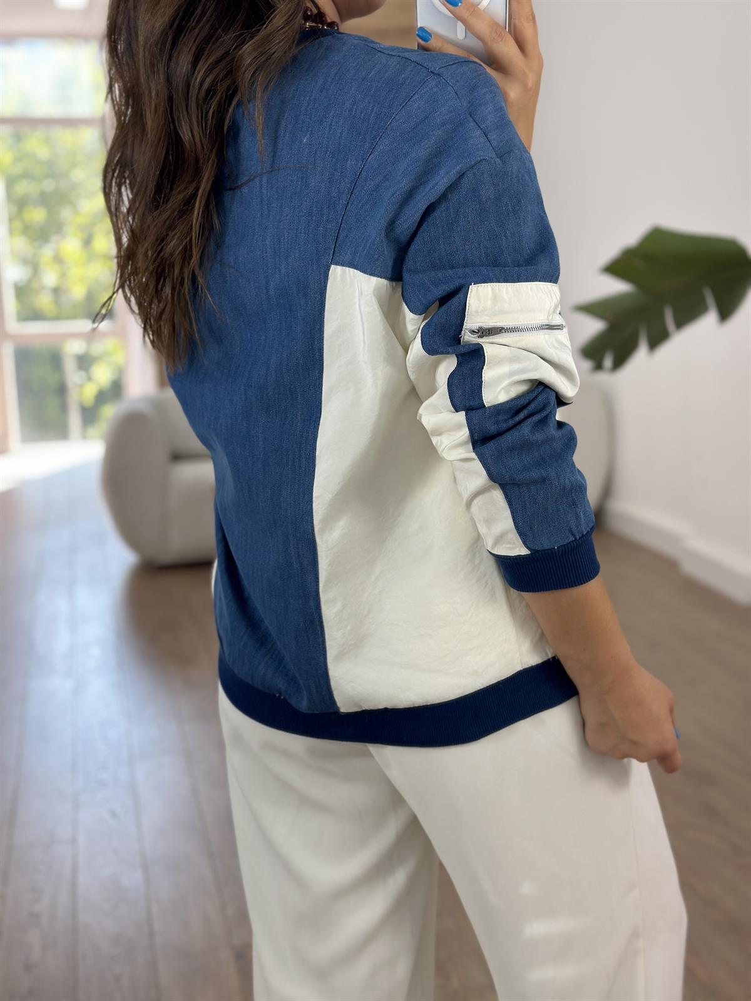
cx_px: 376
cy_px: 500
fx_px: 1388
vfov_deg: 39.7
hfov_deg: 30.3
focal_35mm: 48
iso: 80
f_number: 1.78
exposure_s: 1/263
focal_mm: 6.86
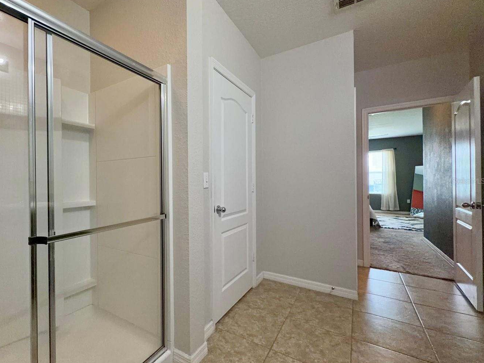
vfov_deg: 74.7
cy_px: 181
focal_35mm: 17
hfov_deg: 89.8
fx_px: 238
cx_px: 193
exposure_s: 1/60
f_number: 2.2
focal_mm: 2.22
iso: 200
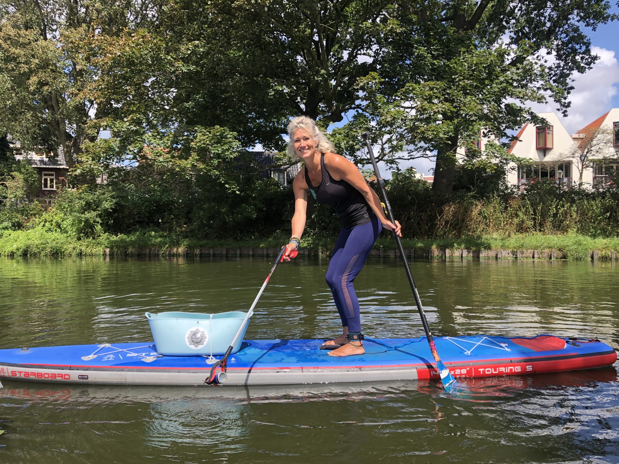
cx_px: 310
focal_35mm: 28
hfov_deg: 63.4
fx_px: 501
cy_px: 232
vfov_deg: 49.7
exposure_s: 1/873
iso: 20
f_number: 1.8
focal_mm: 3.99
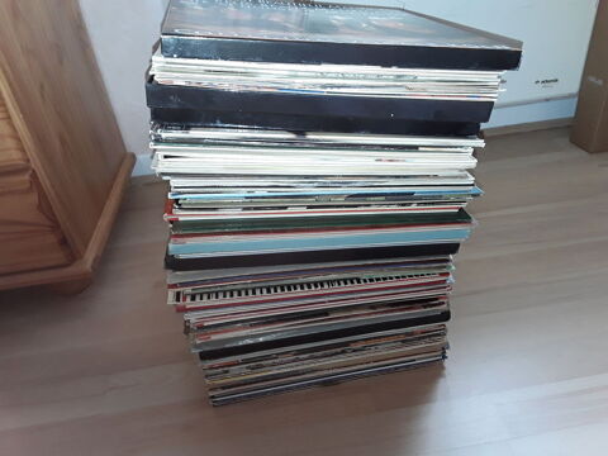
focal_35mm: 27
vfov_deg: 51.4
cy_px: 228
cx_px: 304
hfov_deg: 65.3
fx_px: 474
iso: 160
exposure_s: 1/33
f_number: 1.9
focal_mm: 2.91
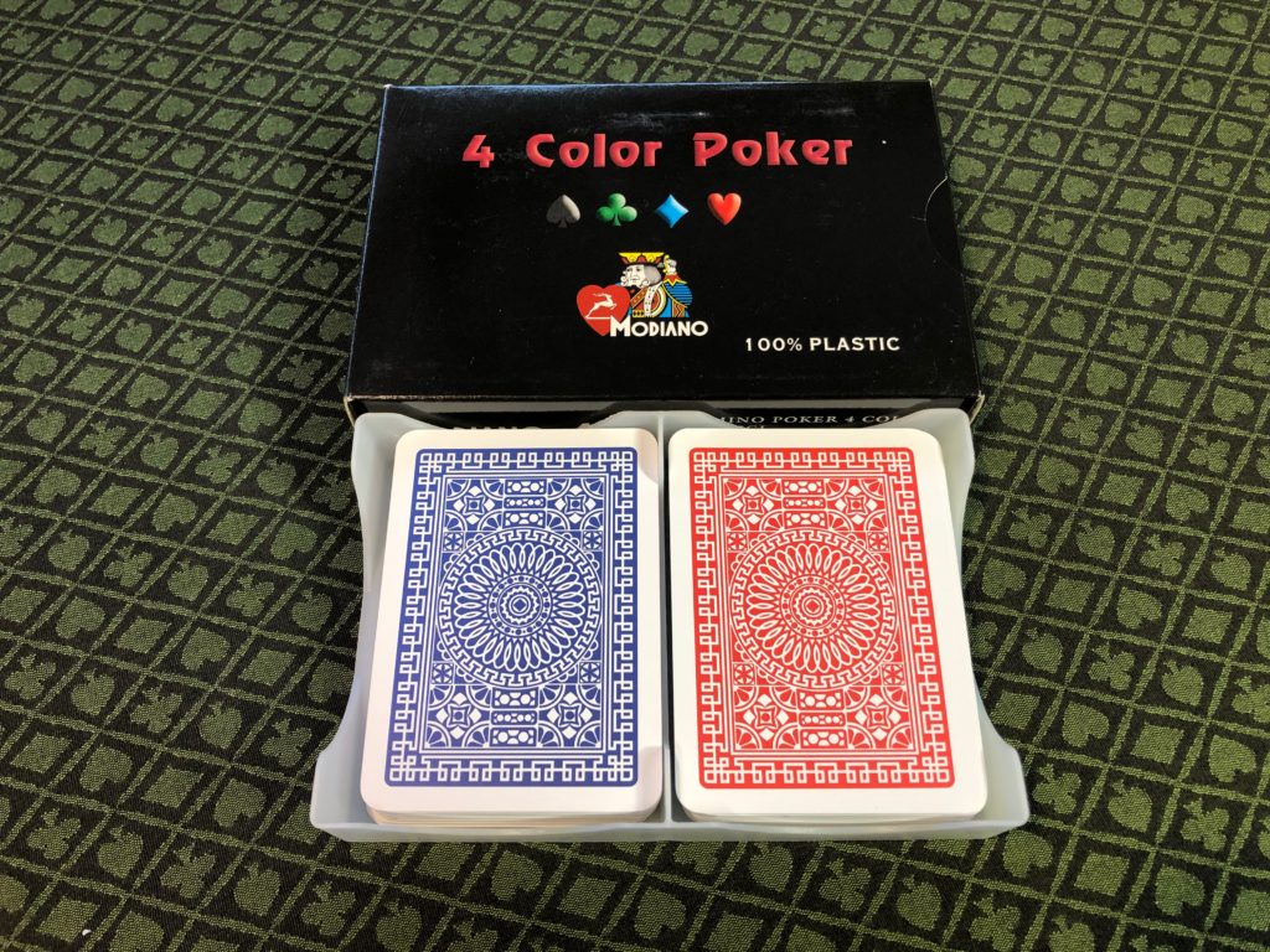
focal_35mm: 28
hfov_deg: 63.4
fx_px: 1027
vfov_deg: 49.7
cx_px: 635
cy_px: 476
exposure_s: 1/30
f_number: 1.8
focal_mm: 3.99
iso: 32
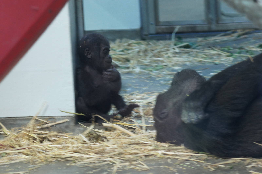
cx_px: 131
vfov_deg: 7.6
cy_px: 87
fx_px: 1309
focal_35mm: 180
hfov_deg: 11.4
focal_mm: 120
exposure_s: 1/4
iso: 800
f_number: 5.6
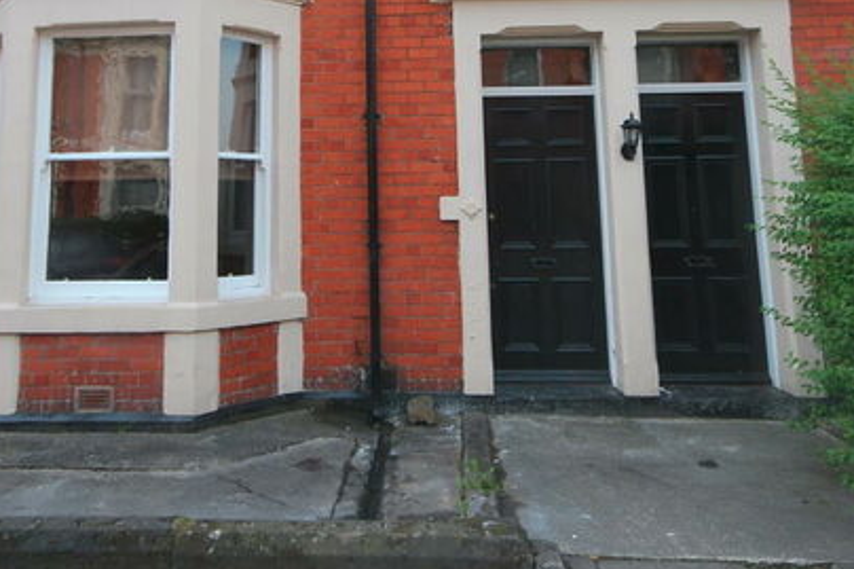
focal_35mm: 34
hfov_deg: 55.7
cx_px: 349
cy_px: 89
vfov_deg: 37.2
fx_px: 803
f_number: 9
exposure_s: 1/125
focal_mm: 13
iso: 200
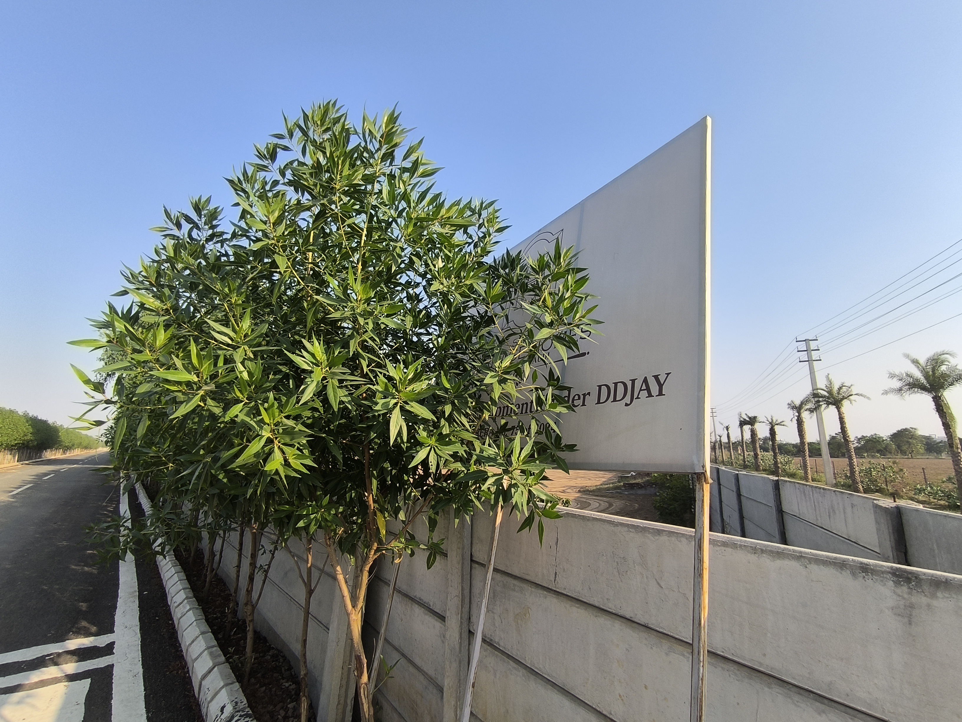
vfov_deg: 78.1
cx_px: 481
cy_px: 361
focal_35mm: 16
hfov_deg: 94.5
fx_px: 445
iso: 50
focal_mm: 1.65
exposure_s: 1/973
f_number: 2.2
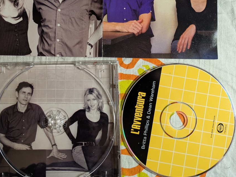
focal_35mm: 38
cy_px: 66
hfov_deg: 48.2
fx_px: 259
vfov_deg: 37.5
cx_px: 80
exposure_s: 1/25
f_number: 1.89
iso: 156
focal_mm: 5.43
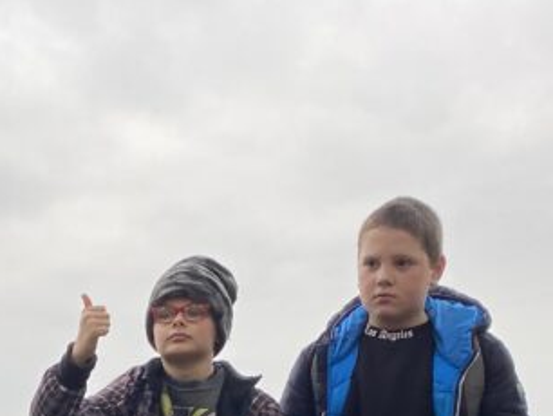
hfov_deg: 21.5
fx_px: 1391
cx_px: -38
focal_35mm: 87
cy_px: 673
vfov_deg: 15.3
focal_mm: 4.25
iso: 32
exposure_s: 1/127
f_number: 1.8
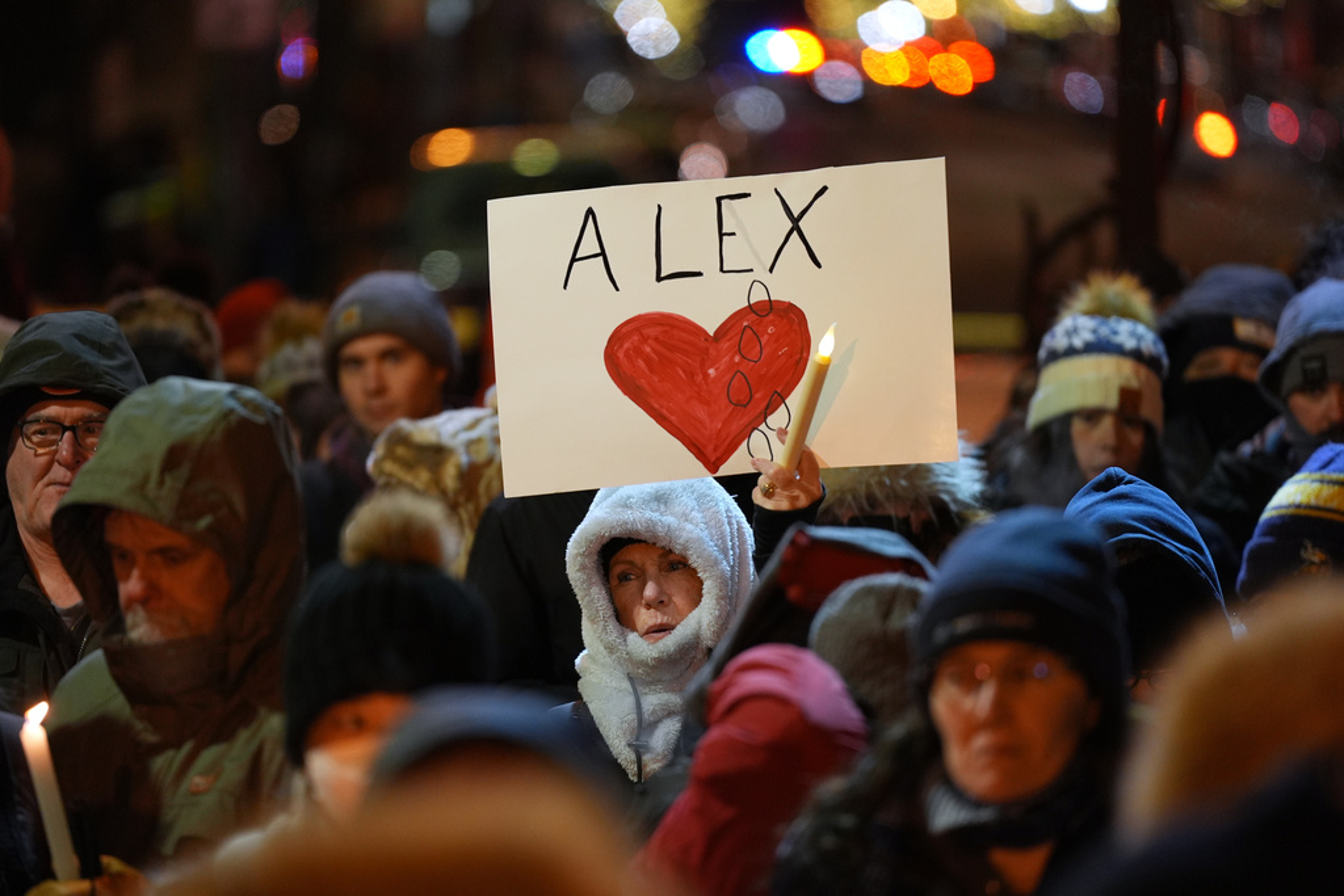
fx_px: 7467
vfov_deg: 6.9
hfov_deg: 10.3
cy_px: 448
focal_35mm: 200
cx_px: 672
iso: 2000
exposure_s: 1/200
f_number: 2.8
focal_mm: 200
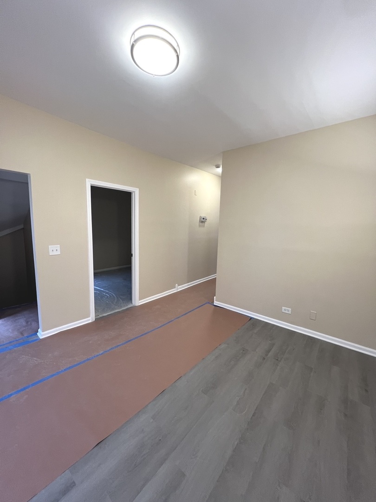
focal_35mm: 13
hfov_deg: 89.9
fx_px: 188
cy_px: 251
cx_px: 188
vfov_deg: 106.2
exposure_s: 1/60
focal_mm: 1.57
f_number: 1.8
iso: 160
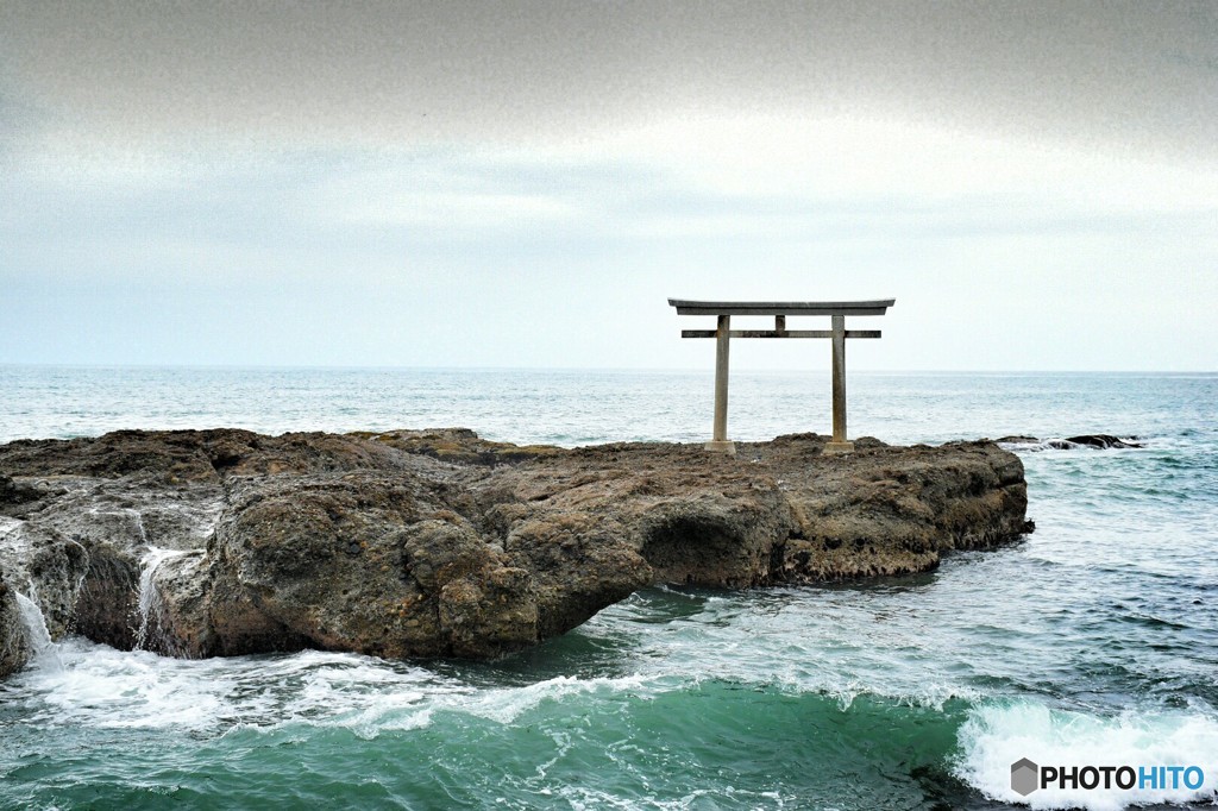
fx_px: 1928
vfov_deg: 23.8
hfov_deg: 35.1
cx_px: 609
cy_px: 406
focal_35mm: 57
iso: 400
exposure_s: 1/250
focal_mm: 38
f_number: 8
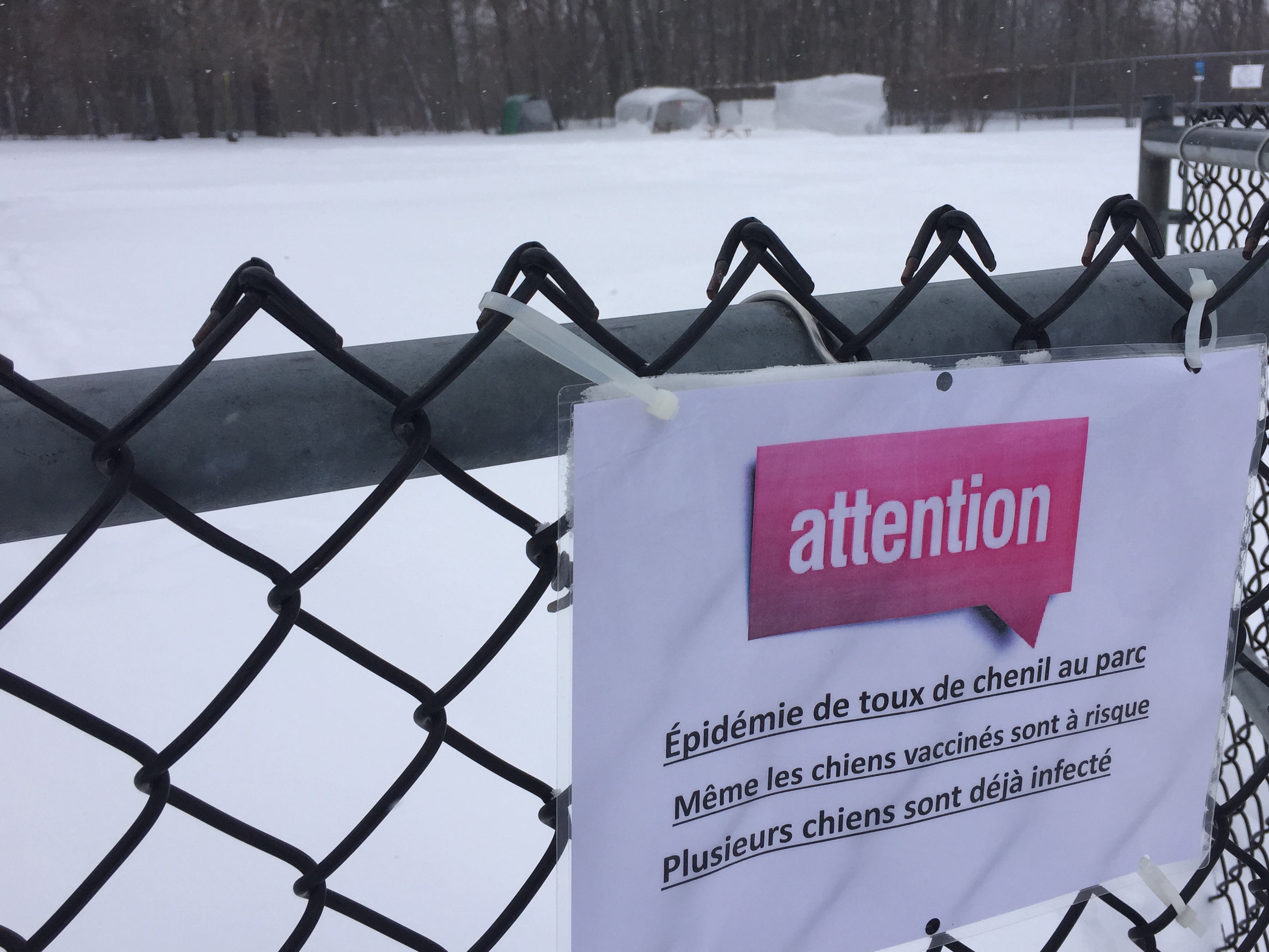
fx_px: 1246
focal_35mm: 34
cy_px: 413
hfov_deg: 53.8
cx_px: 703
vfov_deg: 41.7
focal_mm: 4.15
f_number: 2.2
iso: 32
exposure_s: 1/3597
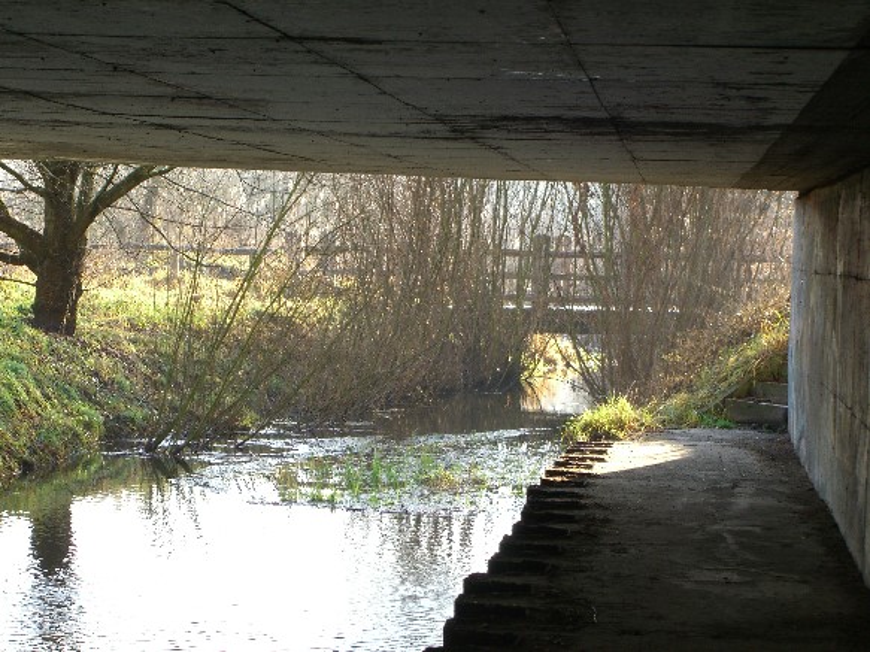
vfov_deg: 13.0
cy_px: 326
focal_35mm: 114
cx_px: 435
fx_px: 2865
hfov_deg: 17.3
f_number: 5.1
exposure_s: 1/80
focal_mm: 23.7
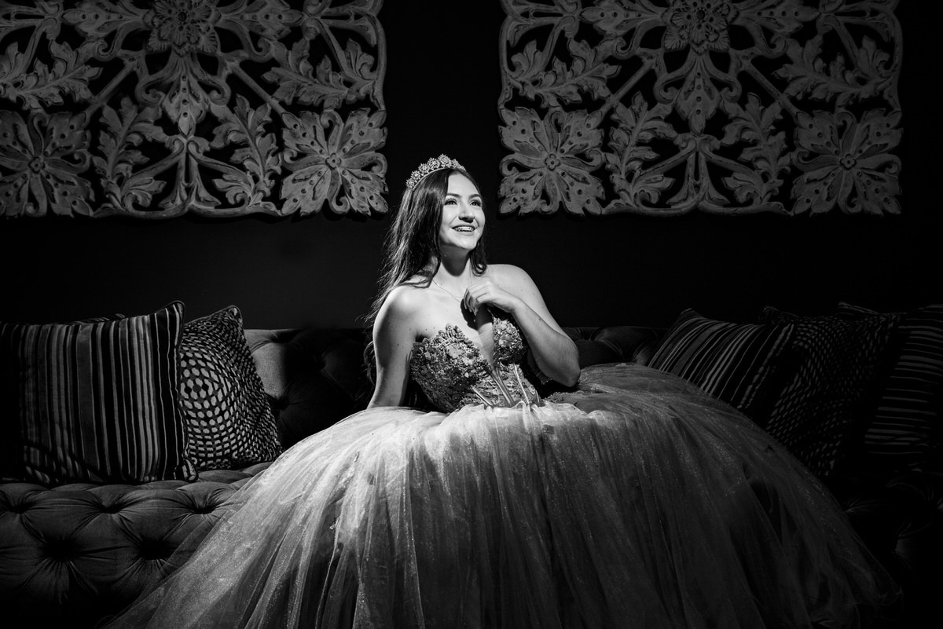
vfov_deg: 19.5
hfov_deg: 28.8
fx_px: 1834
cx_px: 472
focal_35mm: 70
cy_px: 314
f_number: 6.3
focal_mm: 70
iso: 400
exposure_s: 1/125
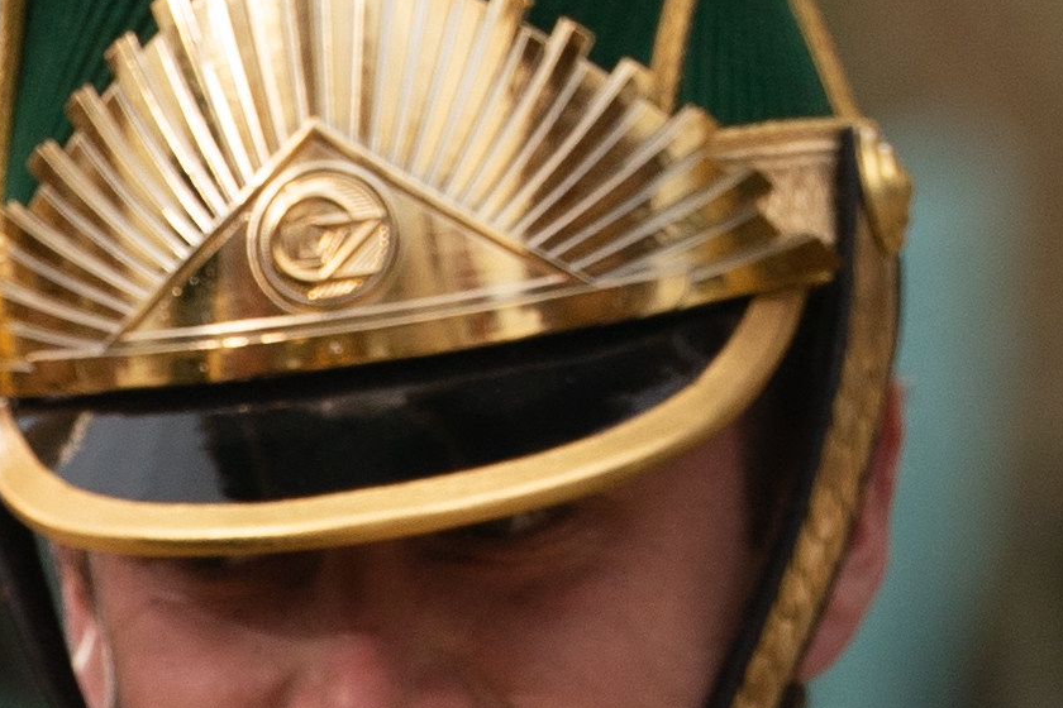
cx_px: -802
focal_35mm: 1428
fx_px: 42162
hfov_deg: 1.4
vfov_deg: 1.0
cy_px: 2057
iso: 400
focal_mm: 200
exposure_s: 1/2000
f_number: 4.5
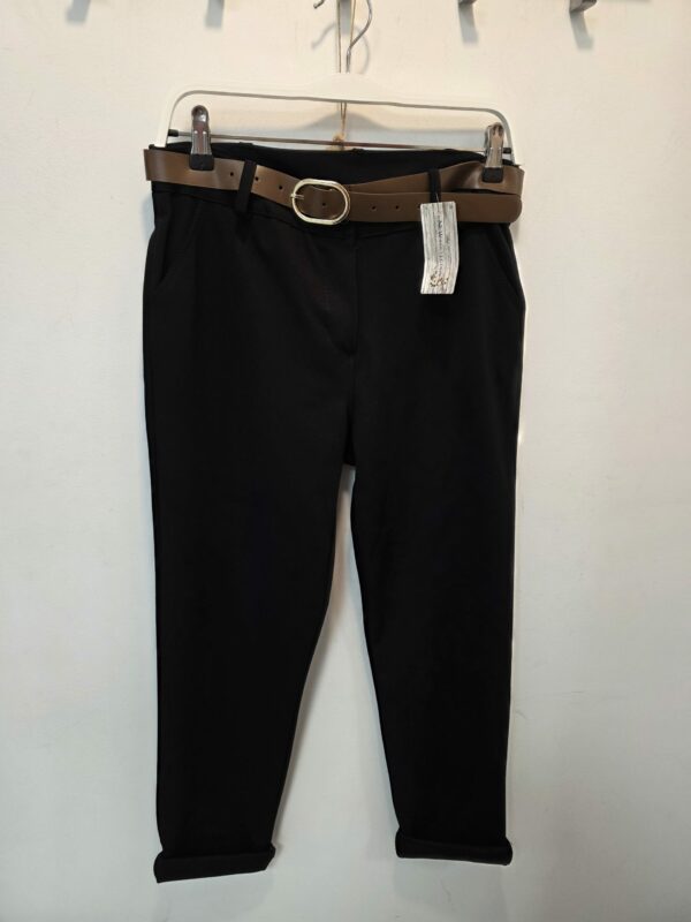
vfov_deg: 73.9
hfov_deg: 58.9
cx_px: 346
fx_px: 612
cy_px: 461
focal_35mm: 23
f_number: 1.7
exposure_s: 1/100
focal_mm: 6.3
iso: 200
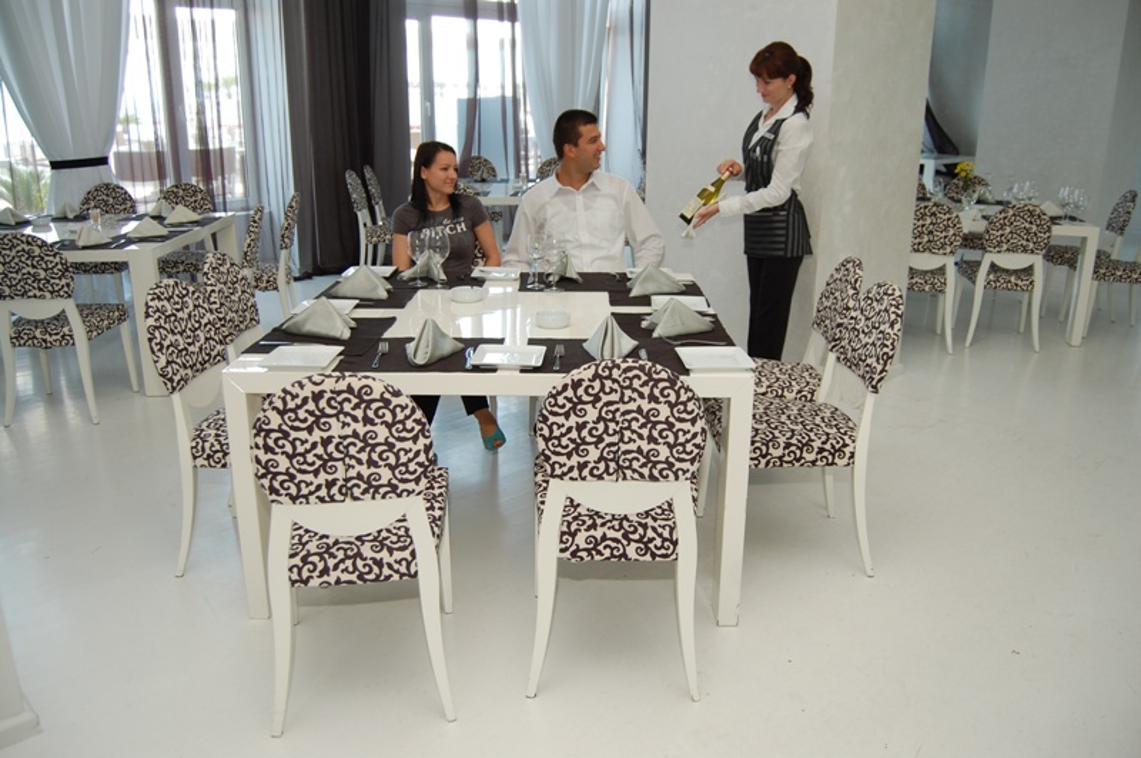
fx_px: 855
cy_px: 379
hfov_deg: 67.4
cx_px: 570
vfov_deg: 47.9
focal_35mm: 27
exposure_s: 1/60
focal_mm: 18
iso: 200
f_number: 4
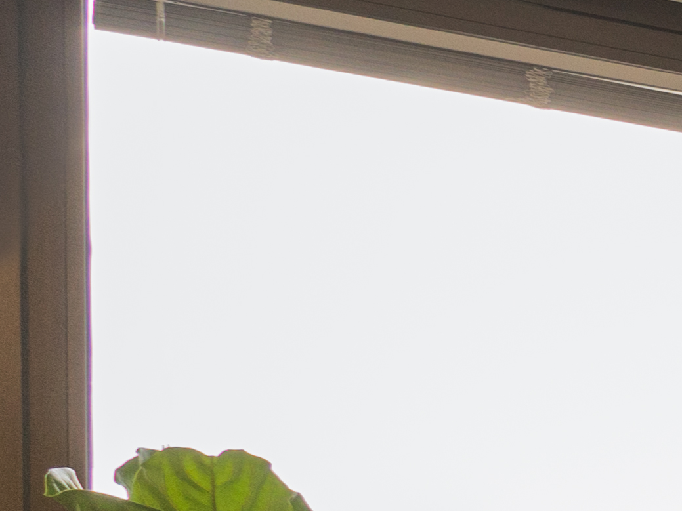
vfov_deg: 11.6
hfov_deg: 9.1
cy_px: 981
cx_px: 2503
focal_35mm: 116
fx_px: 2285
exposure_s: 1/5
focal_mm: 16
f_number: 9
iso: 400
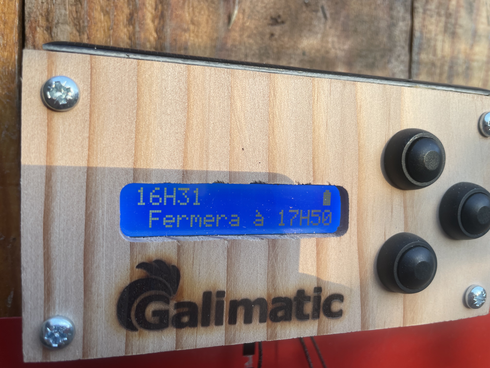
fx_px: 368
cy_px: 184
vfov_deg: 53.1
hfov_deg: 67.3
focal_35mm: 26
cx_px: 245
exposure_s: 1/142
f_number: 1.6
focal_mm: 4.2
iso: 32
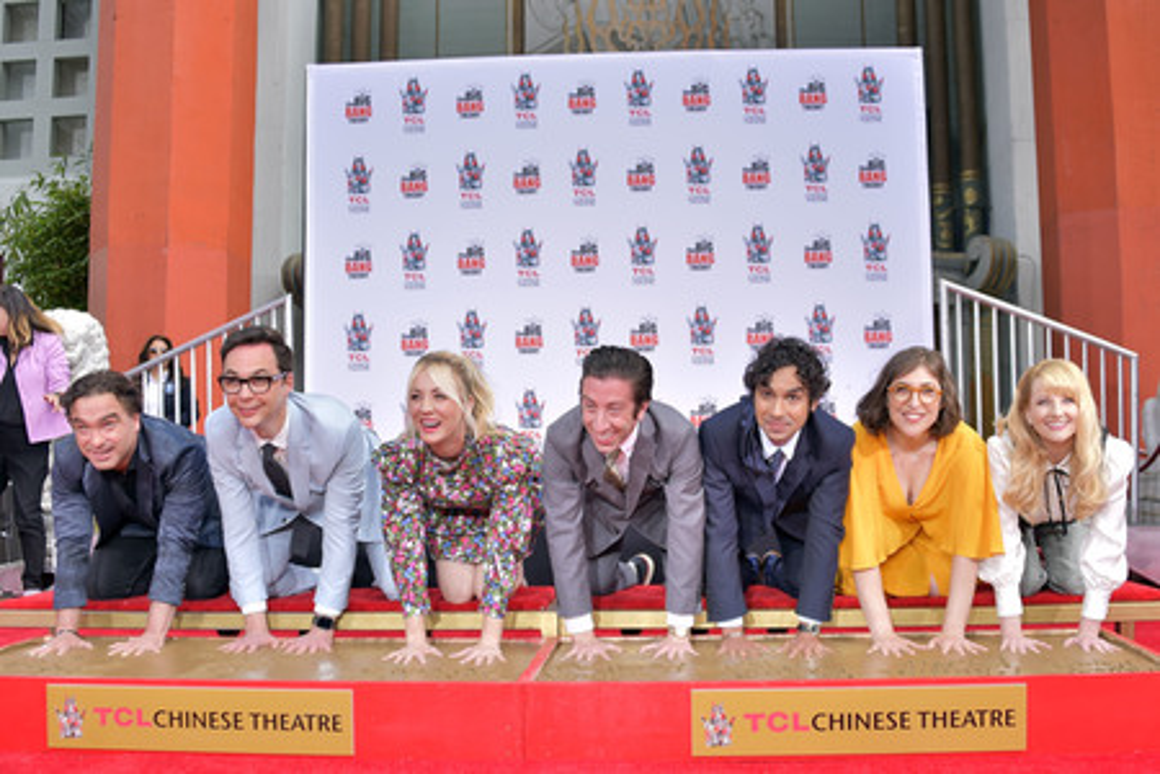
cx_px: 580
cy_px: 387
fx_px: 902
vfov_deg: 46.4
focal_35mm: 28
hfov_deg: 65.5
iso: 160
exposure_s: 1/250
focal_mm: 28
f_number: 3.5
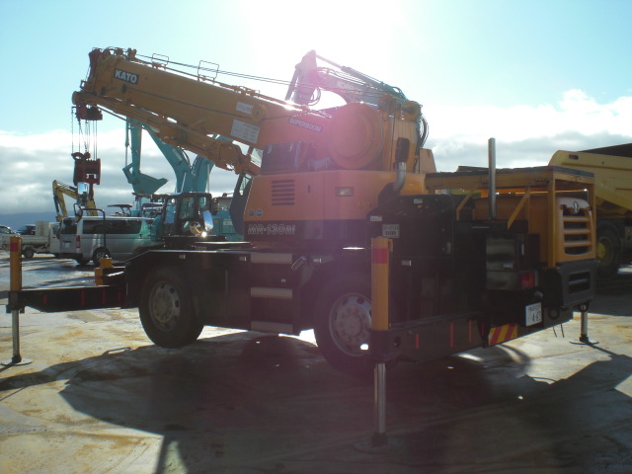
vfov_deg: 37.7
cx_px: 316
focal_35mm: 38
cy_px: 237
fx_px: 694
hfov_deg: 49.0
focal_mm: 6.3
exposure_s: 1/320
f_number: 5.6
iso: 64
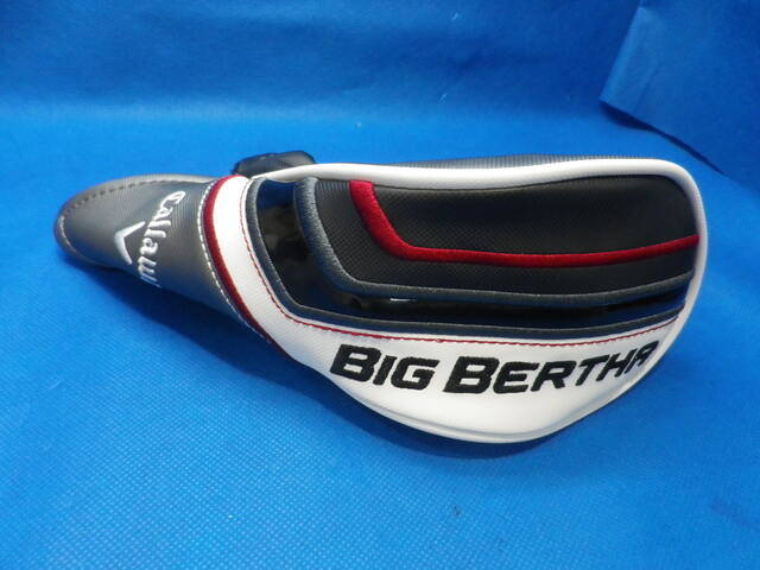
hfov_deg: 69.4
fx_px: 549
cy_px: 285
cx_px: 380
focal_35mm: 25
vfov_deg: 54.9
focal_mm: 4.5
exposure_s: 1/40
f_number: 3.5
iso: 400
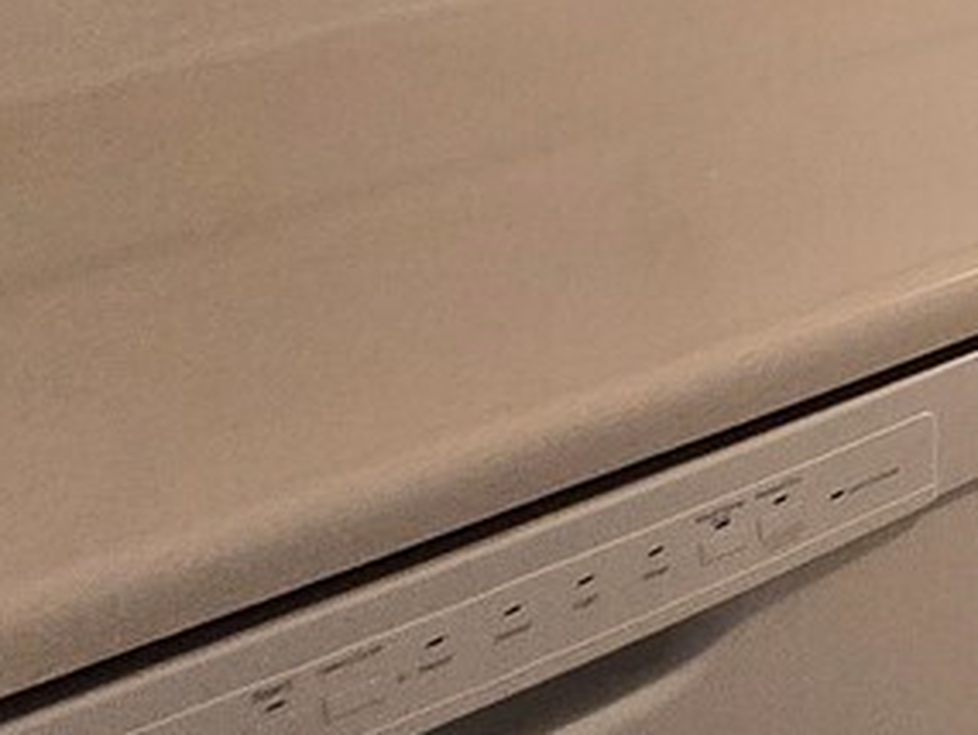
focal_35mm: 73
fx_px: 2063
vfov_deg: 17.6
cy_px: -446
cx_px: 2049
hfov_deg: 17.4
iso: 250
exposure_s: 1/60
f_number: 2.2
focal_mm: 2.2
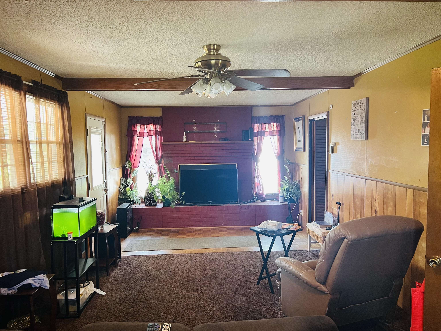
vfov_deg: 53.1
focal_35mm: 26
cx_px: 220
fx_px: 331
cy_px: 166
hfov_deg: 67.3
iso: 320
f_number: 1.5
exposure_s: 1/60
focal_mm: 5.7
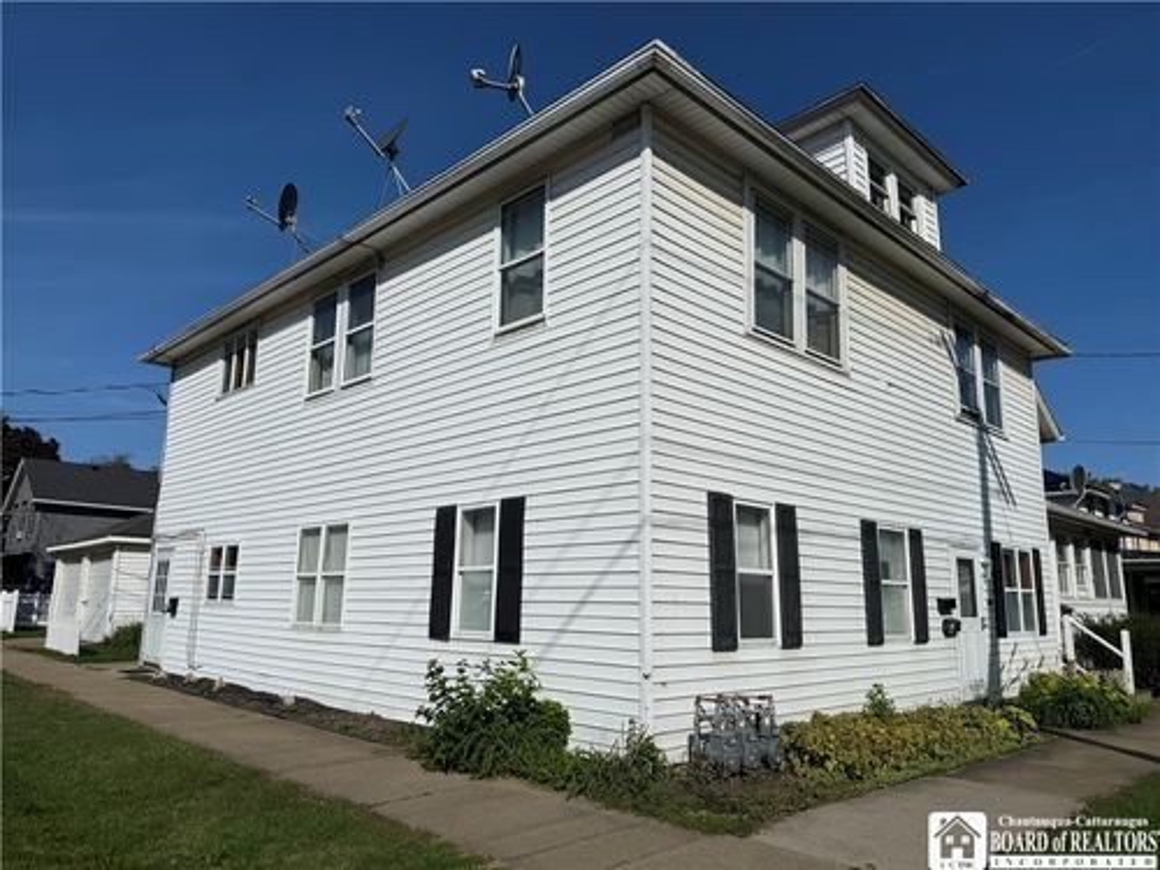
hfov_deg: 71.6
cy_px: 435
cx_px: 580
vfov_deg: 56.8
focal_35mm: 24
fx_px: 804
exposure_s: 1/14286
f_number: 1.78
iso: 64
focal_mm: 6.76
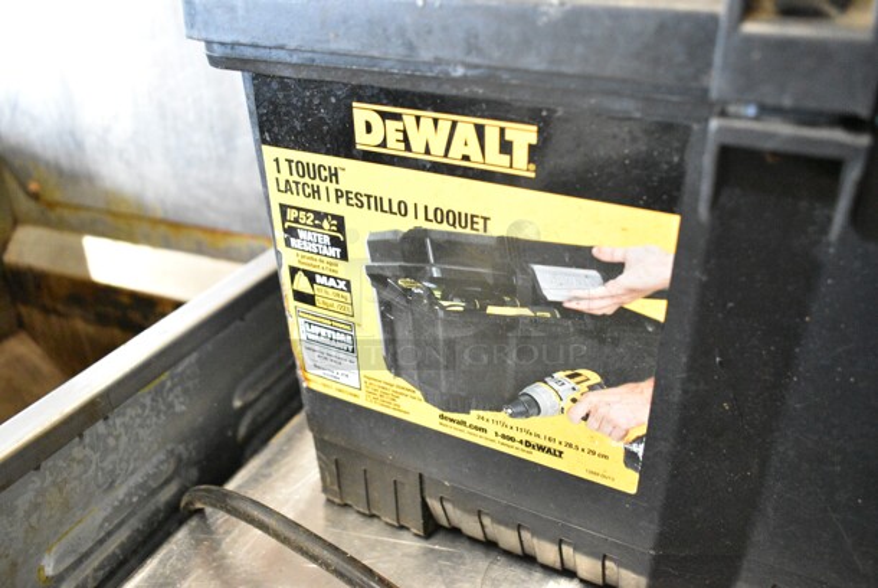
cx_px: 439
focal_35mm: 30
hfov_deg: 61.9
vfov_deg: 43.7
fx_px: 732
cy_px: 294
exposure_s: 1/80
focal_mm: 20
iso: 6400
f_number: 4.5
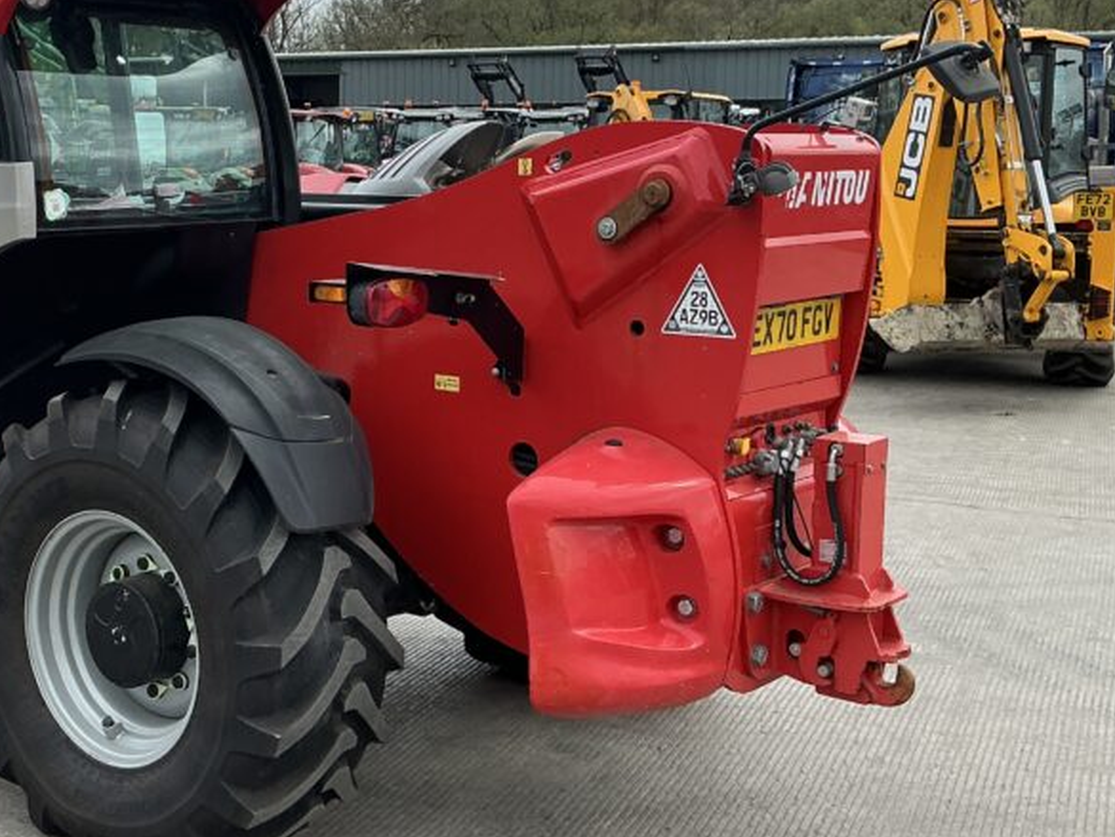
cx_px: 313
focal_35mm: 49
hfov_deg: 38.1
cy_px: 355
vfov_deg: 29.6
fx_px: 1579
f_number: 1.8
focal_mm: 3
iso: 25
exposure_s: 1/657
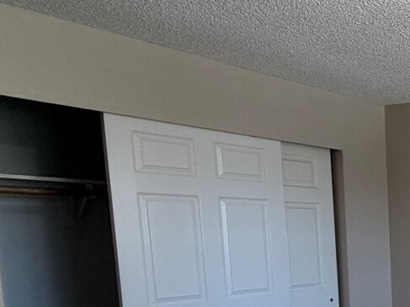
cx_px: 593
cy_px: 297
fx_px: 545
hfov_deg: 28.9
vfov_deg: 29.7
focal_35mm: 46
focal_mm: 2.22
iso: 160
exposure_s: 1/120
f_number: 2.2
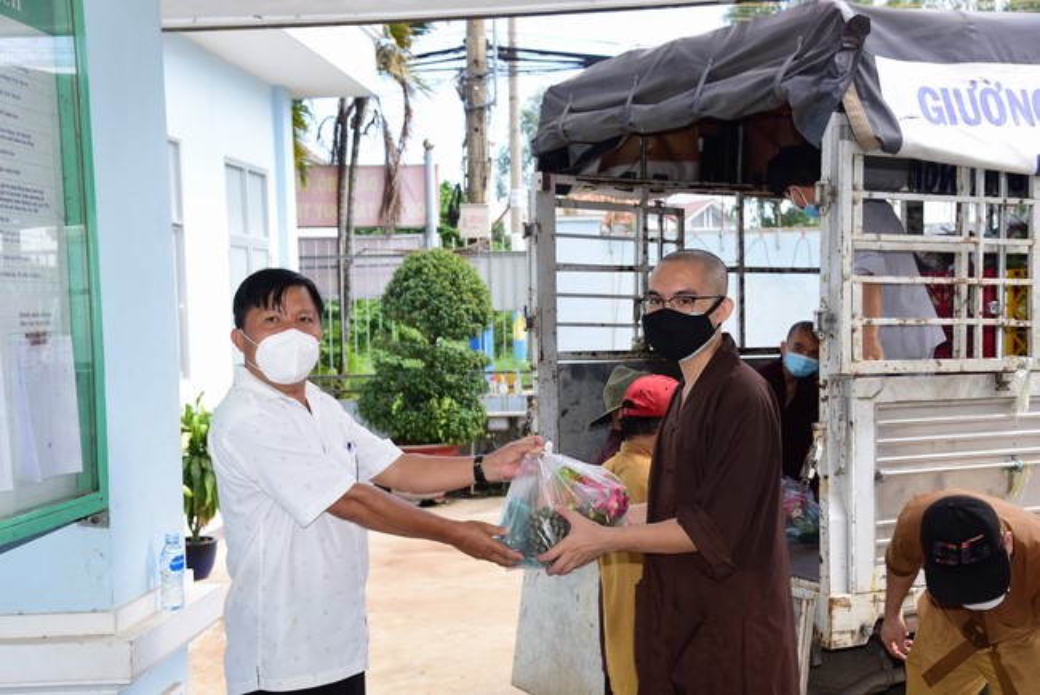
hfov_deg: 42.7
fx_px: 1329
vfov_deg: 29.3
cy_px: 348
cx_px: 520
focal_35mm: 46
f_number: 7.1
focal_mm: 46
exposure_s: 1/200
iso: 320
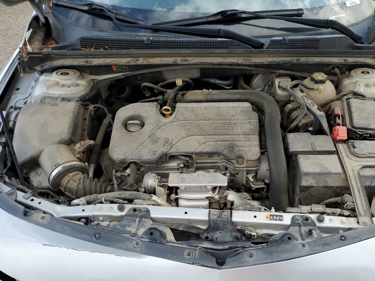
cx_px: 220
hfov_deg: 58.0
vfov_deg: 45.2
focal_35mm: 31
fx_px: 336
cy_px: 167
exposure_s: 1/435
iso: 50
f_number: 1.5
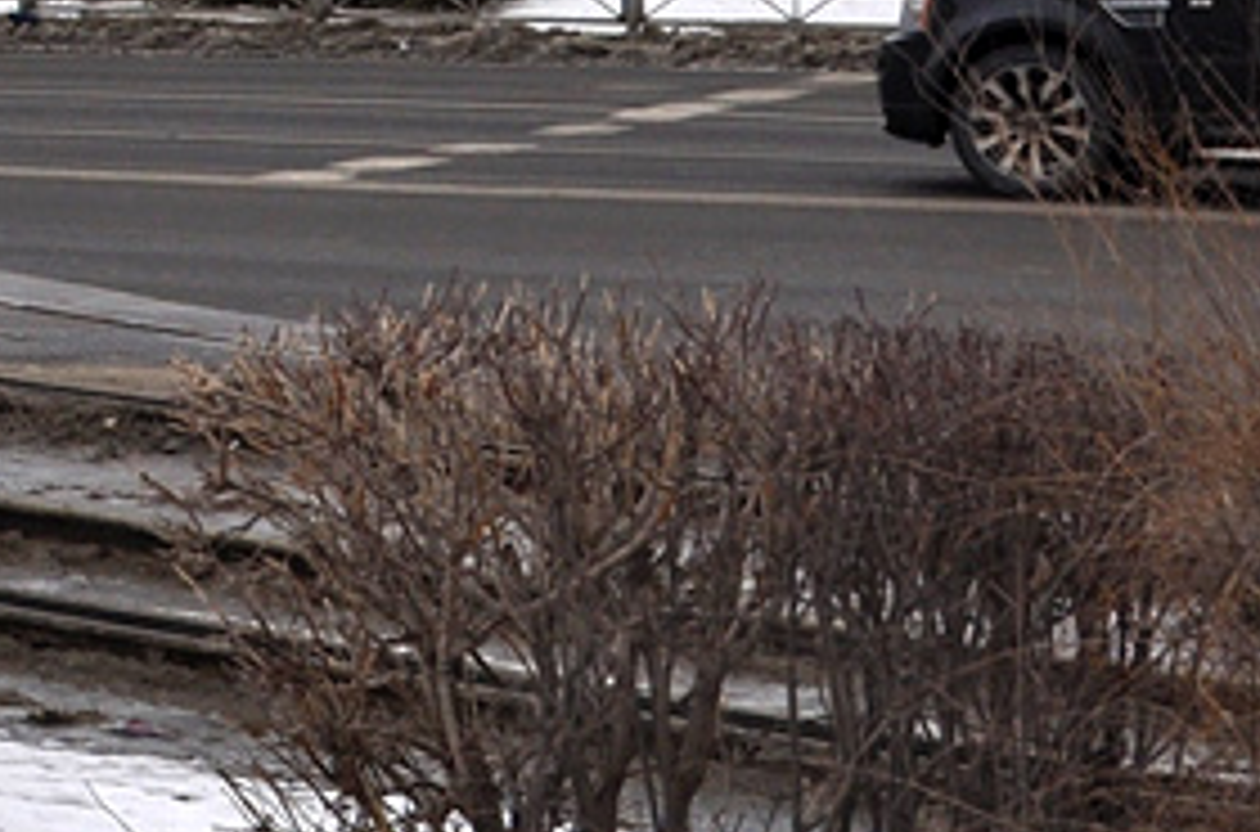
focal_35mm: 188
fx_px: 6544
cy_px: -904
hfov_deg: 10.2
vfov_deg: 7.0
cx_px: -1233
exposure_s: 1/500
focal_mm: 25
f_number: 8
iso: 200
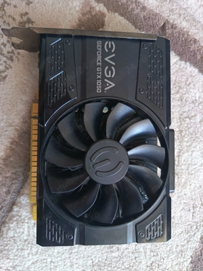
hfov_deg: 56.8
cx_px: 102
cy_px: 136
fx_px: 188
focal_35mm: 24
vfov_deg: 71.6
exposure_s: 1/25
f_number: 1.75
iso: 2701
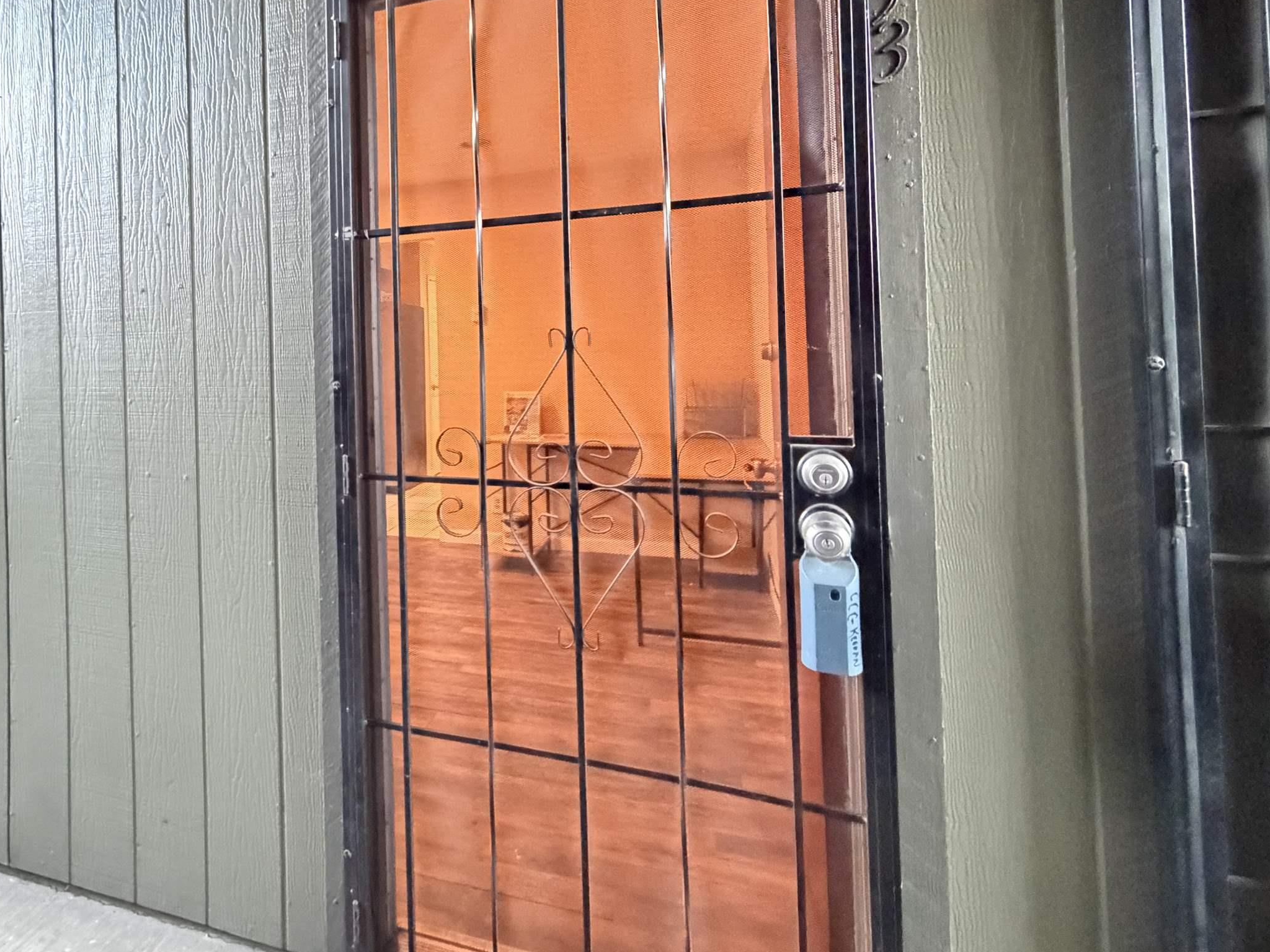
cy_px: 341
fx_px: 770
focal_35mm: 21
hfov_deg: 75.6
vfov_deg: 62.3
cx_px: 390
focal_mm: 2.22
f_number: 2.2
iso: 2500
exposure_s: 1/30
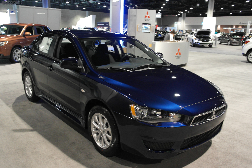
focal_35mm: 30
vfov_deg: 43.6
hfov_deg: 61.9
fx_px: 210
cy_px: 84
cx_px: 126
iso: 800
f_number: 3.5
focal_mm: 20
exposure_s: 1/20
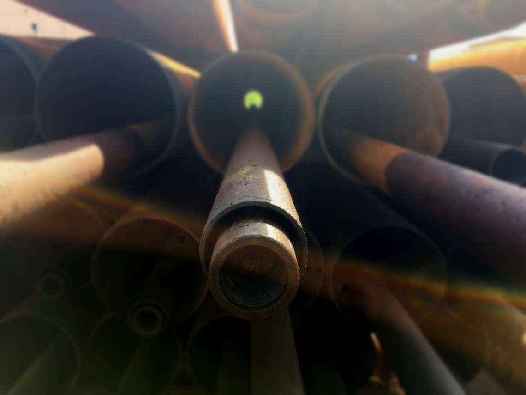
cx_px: 263
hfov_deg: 61.7
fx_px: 441
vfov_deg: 48.2
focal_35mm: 29
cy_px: 198
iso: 32
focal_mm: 4.15
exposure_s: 1/341
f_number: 2.2
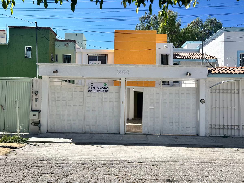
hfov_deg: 67.3
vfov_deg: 53.1
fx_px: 183
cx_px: 122
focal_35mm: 26
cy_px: 92
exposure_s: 1/4274
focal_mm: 5.7
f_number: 1.5
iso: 50
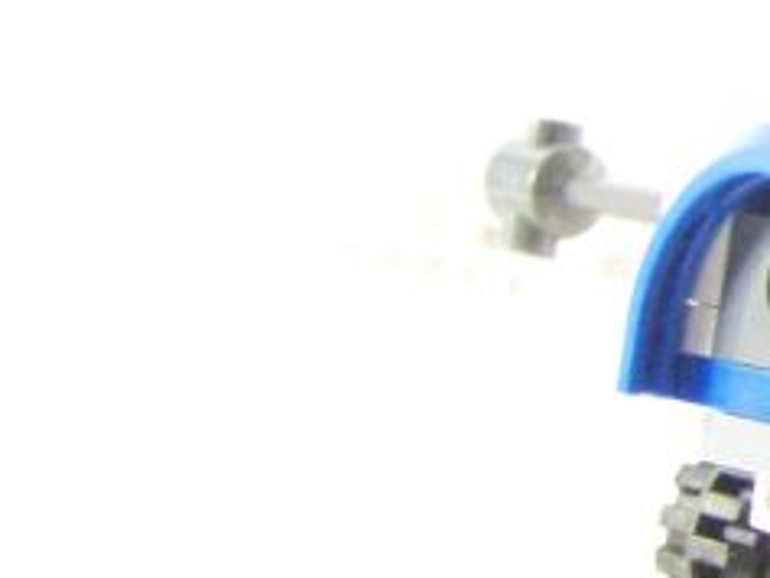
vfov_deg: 9.0
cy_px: 36
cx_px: 1602
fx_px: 3650
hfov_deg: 10.9
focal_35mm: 164
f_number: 3.2
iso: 400
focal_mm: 6.3
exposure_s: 1/60
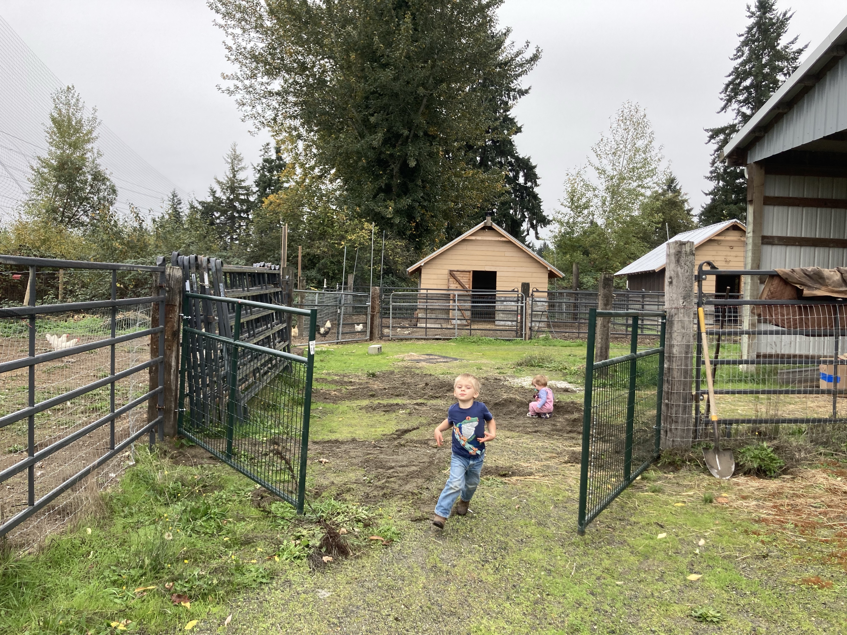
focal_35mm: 28
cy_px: 318
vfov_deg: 49.7
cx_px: 424
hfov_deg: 63.4
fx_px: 685
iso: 20
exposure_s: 1/226
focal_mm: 3.99
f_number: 1.8
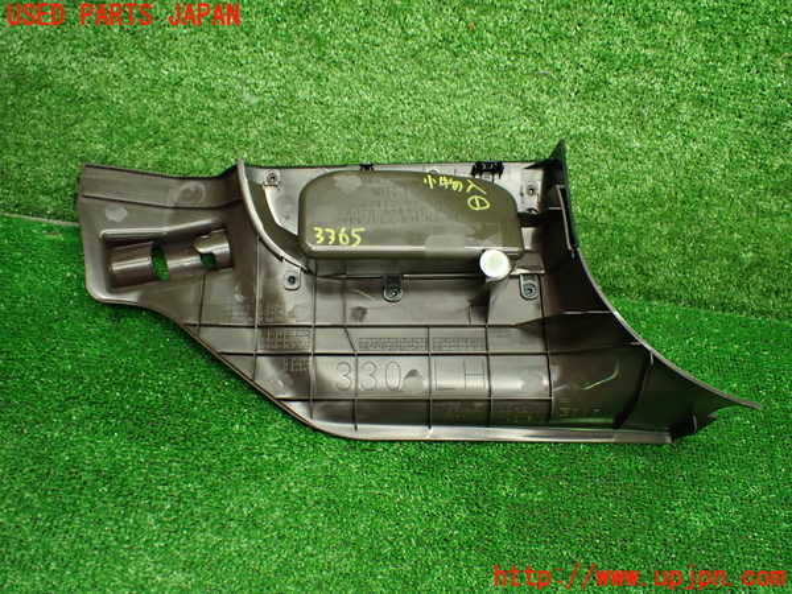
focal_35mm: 30
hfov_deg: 60.0
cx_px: 396
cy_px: 297
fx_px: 686
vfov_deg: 46.8
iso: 800
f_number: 2.3
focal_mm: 5.4
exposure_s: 1/125
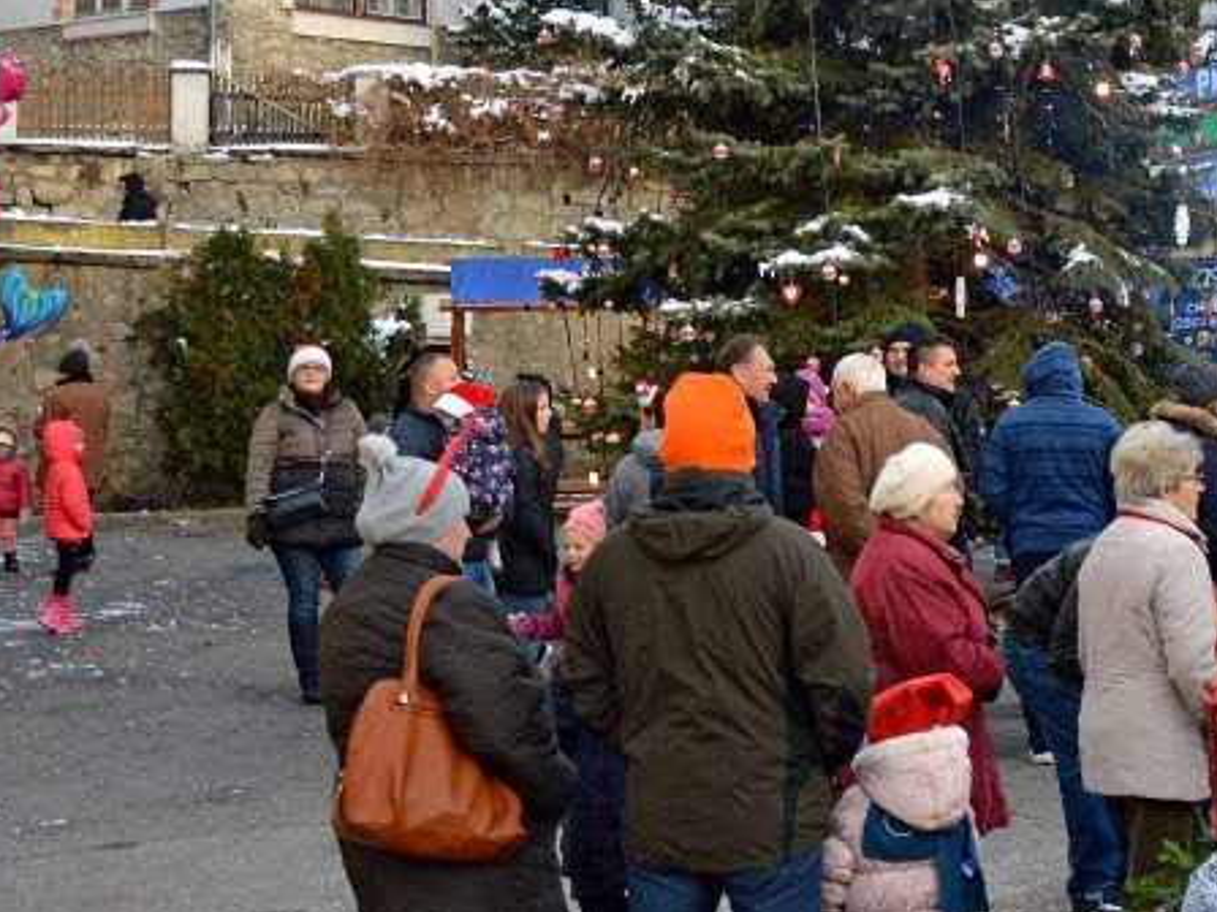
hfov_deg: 21.1
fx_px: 3037
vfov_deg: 16.8
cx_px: 1451
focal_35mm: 86
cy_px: 42
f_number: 3.8
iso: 560
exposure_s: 1/500
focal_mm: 21
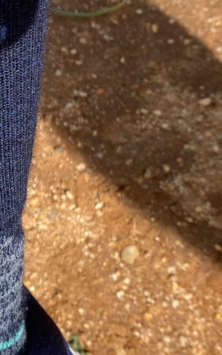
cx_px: -50
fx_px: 756
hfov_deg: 16.0
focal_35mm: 78
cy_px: 124
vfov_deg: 26.4
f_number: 1.8
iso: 32
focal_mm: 4.25
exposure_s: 1/1565
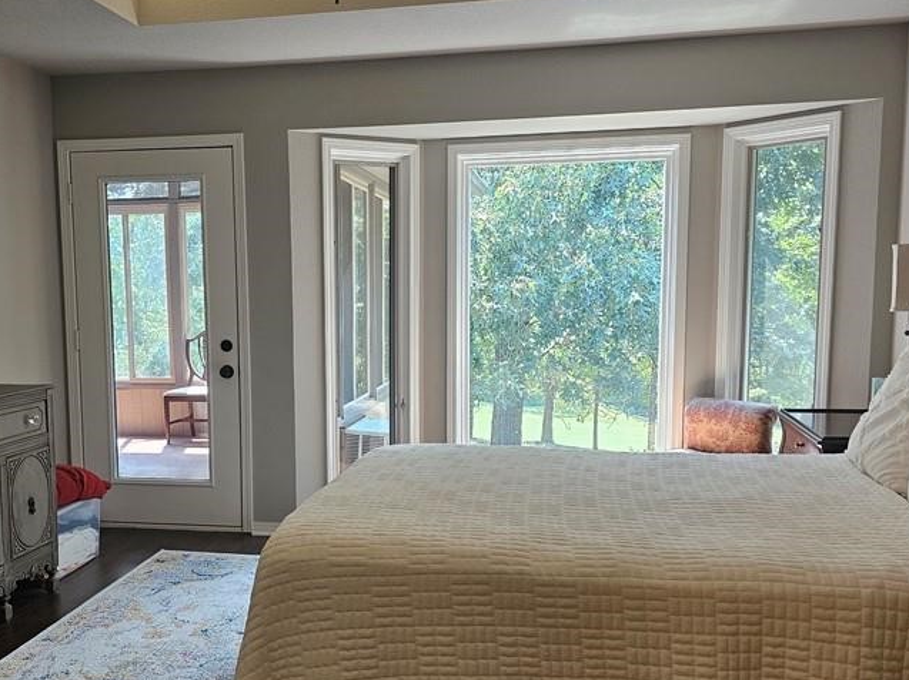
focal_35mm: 37
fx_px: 971
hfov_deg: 49.8
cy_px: 401
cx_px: 358
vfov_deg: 38.5
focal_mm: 6.3
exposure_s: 1/120
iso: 125
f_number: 1.7
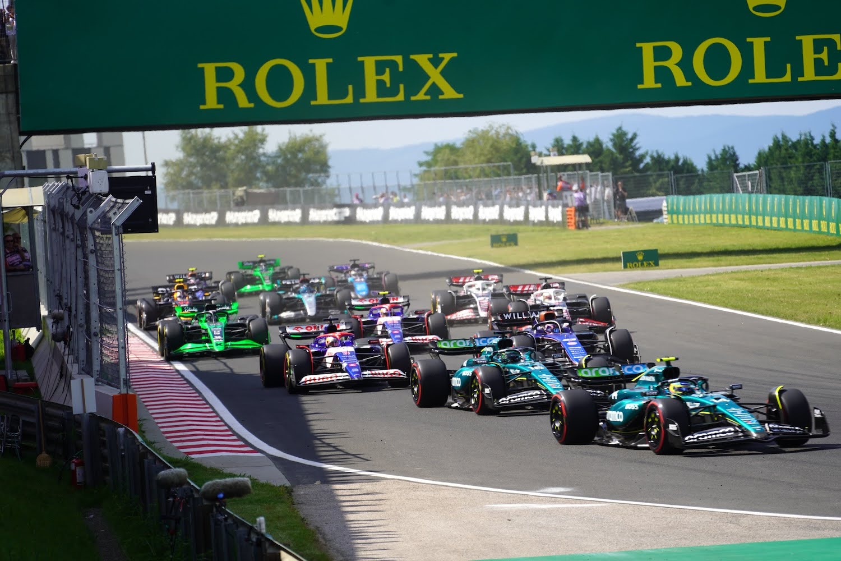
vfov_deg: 4.6
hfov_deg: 6.9
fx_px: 7008
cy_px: 280
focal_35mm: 300
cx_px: 420
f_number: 5.6
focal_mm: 300
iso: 100
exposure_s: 1/500
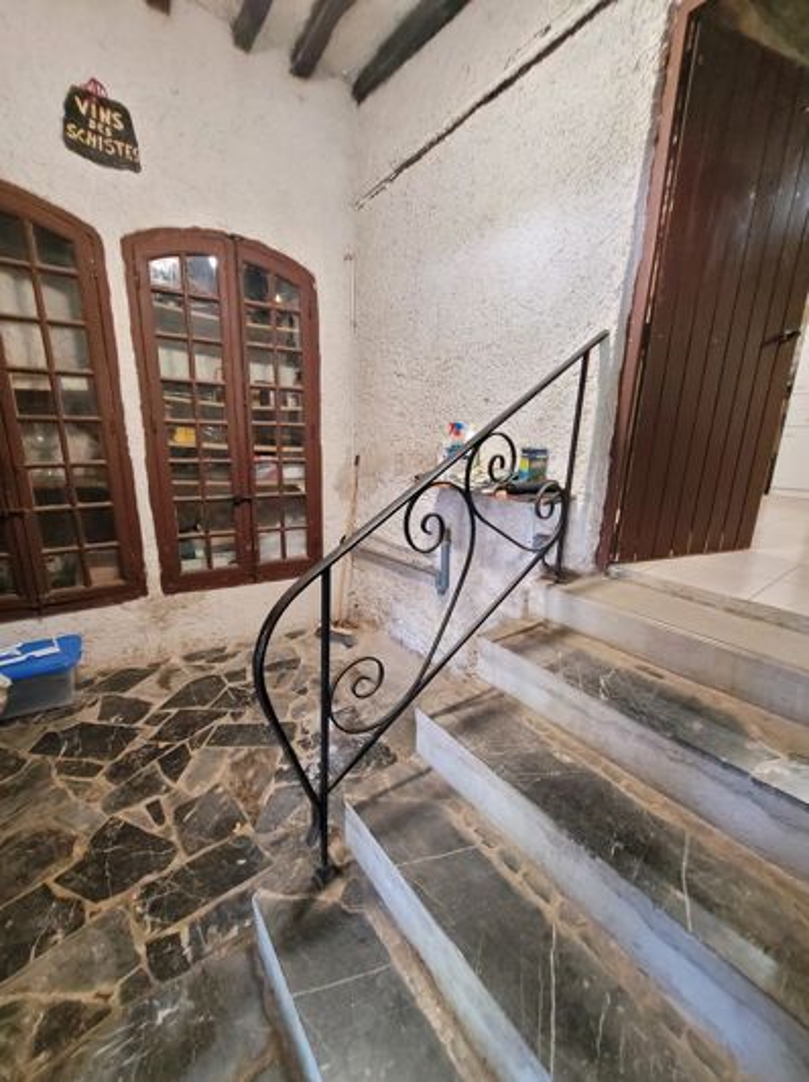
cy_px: 541
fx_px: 406
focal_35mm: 13
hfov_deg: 89.8
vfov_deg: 106.2
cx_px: 404
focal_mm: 1.74
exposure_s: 1/25
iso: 800
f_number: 2.2
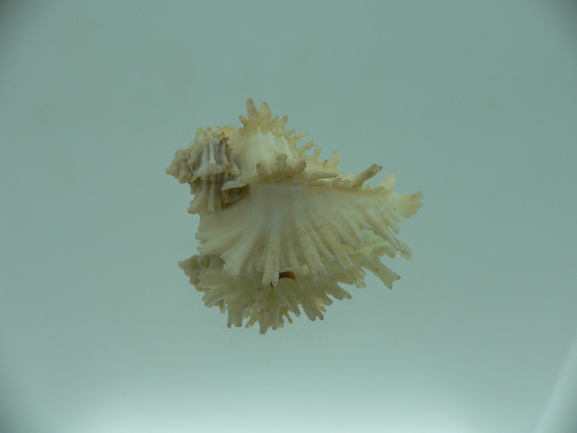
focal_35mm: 35
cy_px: 216
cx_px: 288
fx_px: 583
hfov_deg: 52.6
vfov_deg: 40.7
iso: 80
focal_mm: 4.6
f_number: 2.8
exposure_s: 1/80
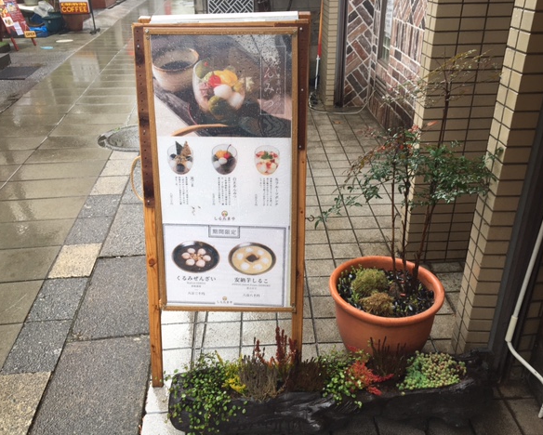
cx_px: 272
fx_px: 499
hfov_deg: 57.1
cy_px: 213
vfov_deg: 47.2
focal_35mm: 31
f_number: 2.2
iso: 25
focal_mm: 4.15
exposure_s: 1/60
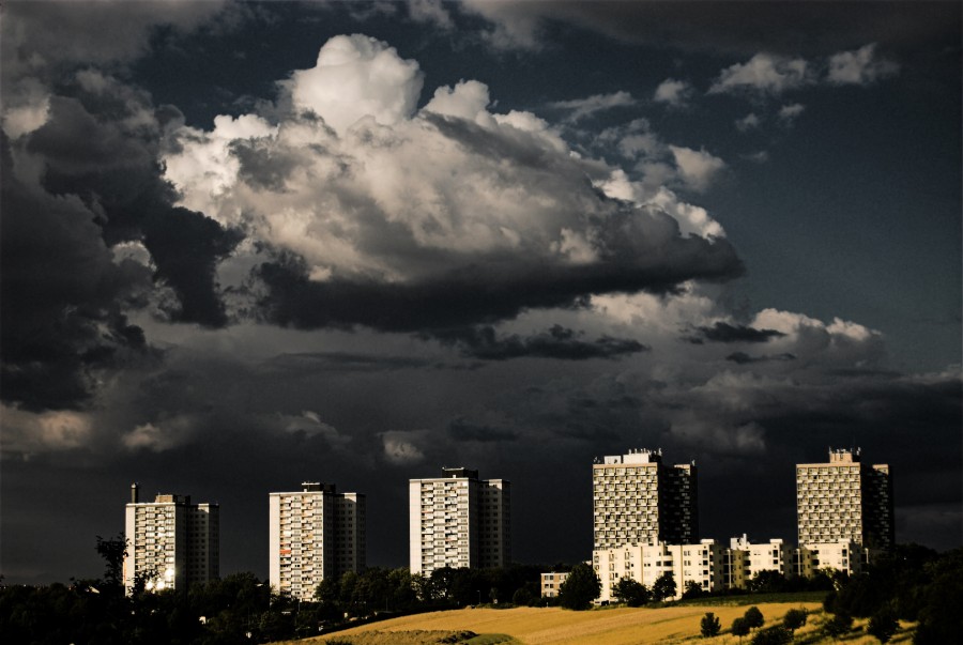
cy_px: 322
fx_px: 2210
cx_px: 482
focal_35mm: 82
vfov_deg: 16.6
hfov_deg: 24.6
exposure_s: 1/350
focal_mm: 55
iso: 100
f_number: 5.6
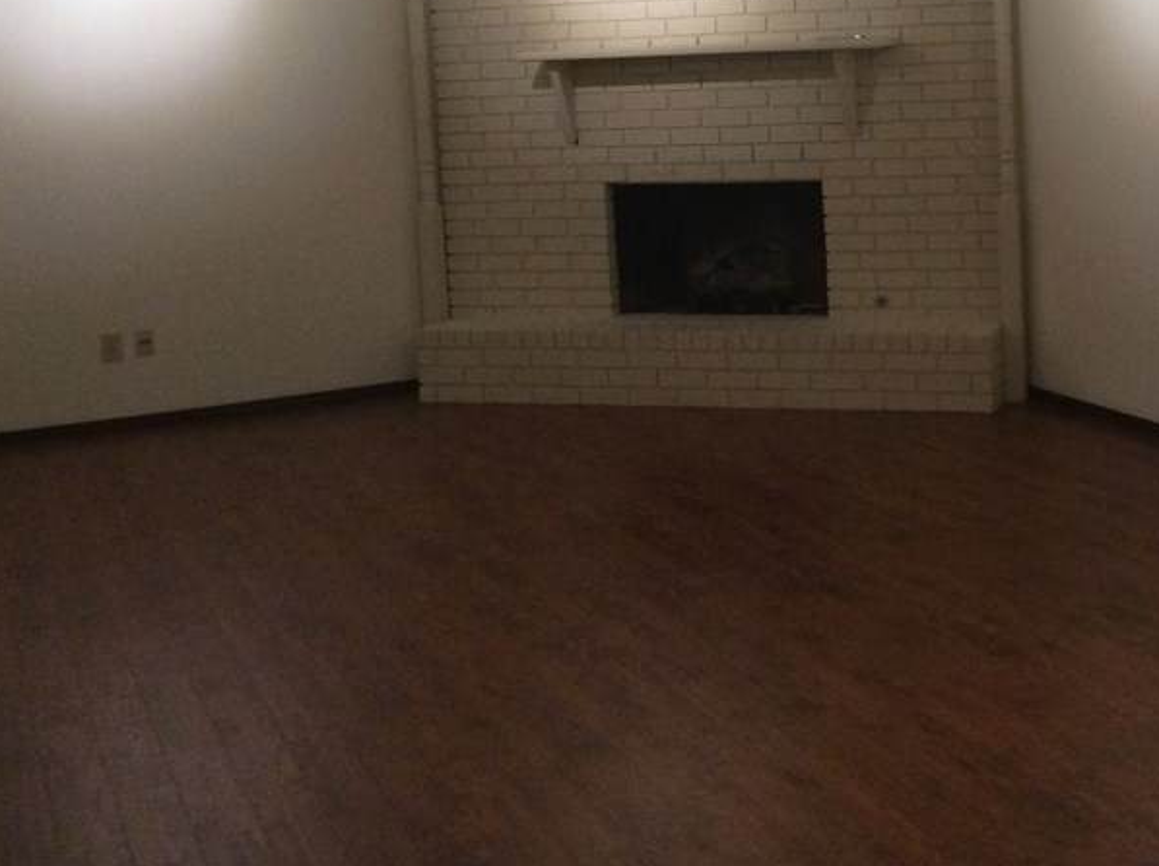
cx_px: 829
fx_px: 1839
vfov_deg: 26.0
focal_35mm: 55
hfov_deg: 34.4
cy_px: 155
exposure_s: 1/24
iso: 125
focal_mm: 3.3
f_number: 2.4
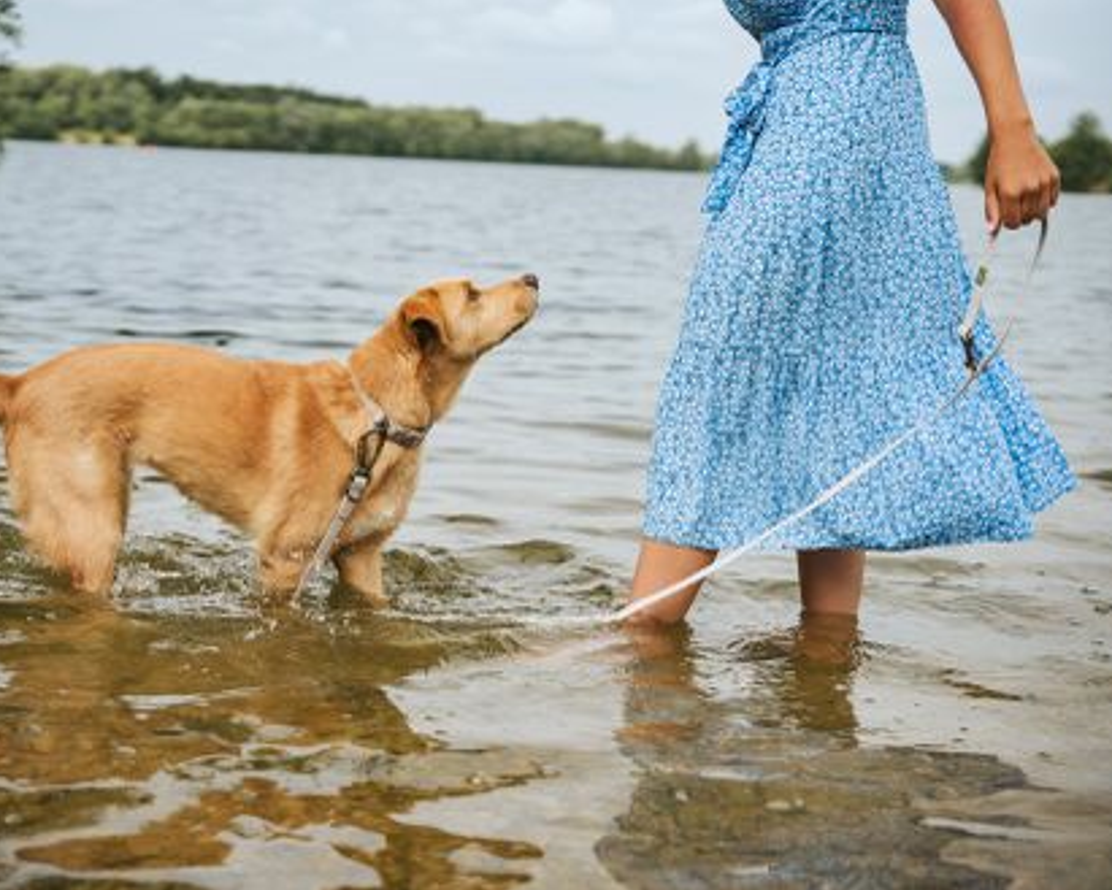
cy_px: 442
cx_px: 487
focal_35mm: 57
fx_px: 1876
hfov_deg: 33.0
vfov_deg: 26.7
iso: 160
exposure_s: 1/4000
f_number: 2.5
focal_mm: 50
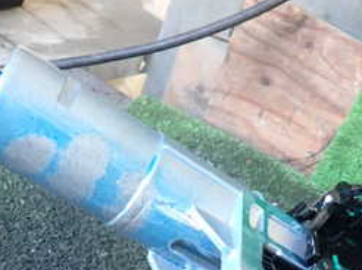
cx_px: 240
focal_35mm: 61
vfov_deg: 23.2
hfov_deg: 31.5
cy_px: 257
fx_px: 637
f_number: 2
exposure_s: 1/40
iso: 200
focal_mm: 4.5
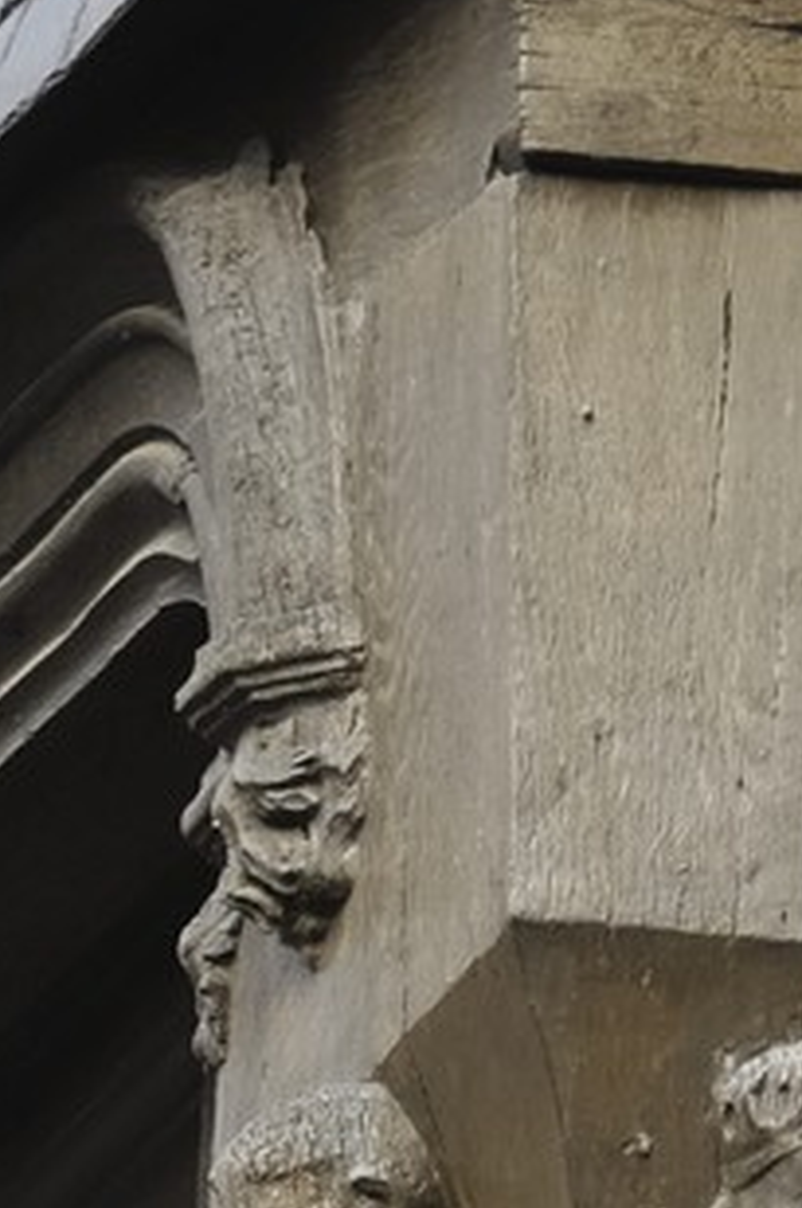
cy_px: 3069
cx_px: -262
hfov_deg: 1.5
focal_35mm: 900
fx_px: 30174
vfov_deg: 2.3
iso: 100
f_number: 2.8
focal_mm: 116
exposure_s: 1/60
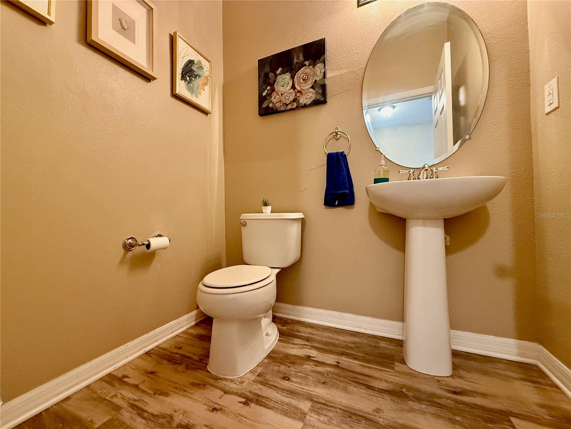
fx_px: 231
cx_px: 286
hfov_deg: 102.1
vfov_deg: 85.7
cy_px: 214
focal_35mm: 14
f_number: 2.2
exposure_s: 1/60
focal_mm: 2.22
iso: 640
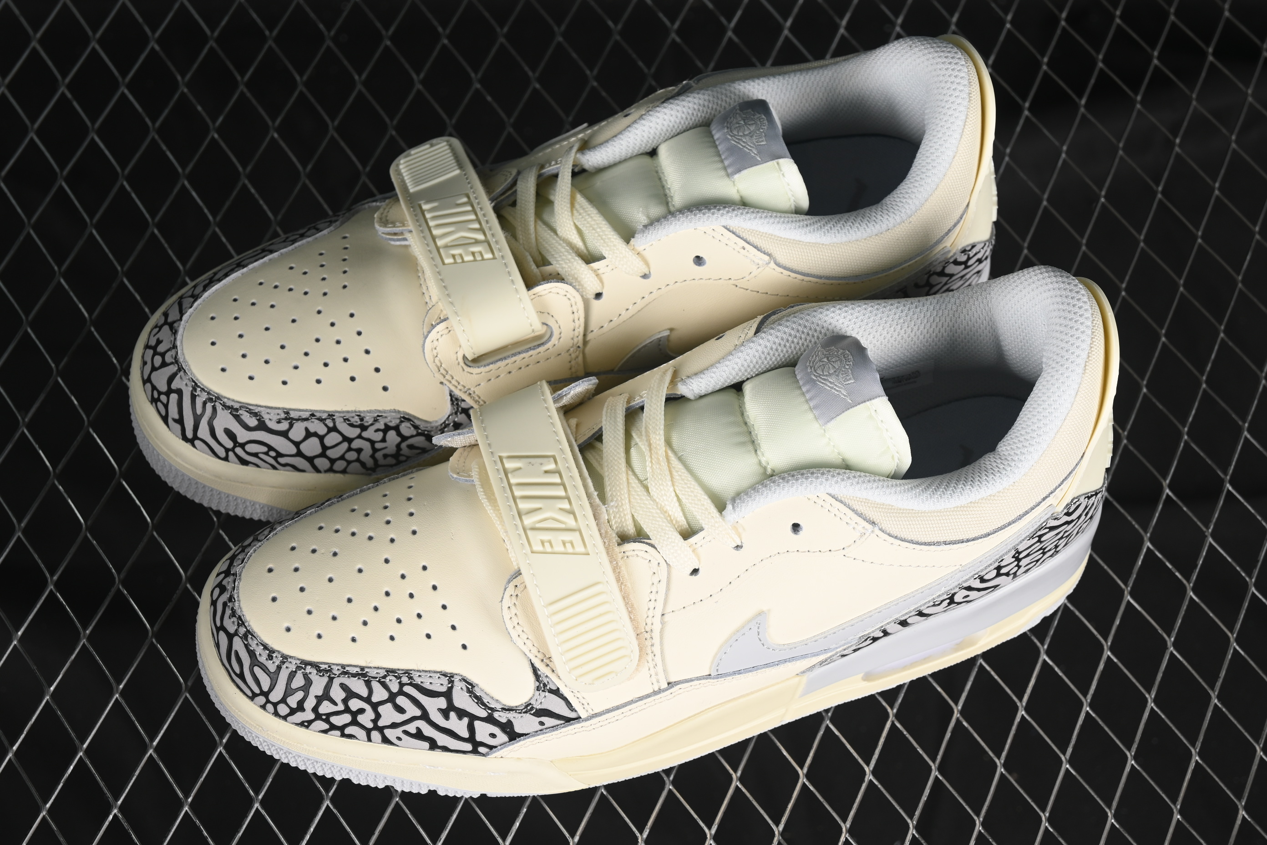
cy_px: 422
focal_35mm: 75
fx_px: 2639
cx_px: 634
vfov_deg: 18.2
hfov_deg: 27.0
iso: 160
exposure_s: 1/80
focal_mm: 50
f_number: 7.1
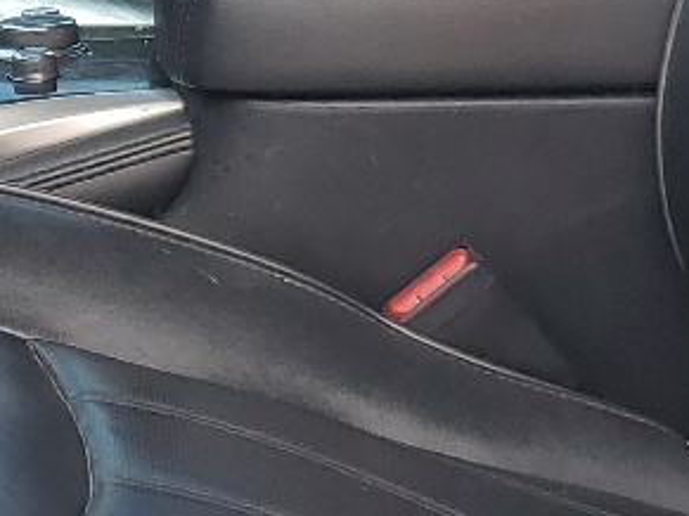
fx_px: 2845
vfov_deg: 10.3
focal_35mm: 143
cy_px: 5
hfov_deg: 13.5
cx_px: -76
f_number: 1.5
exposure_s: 1/500
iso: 50
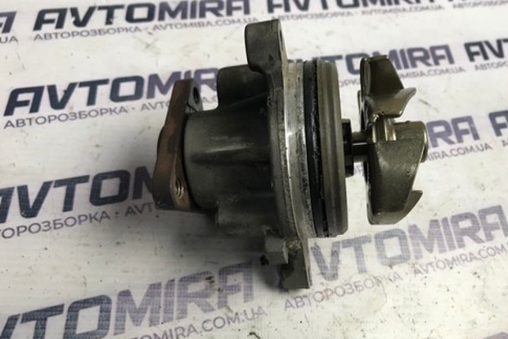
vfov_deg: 43.5
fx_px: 423
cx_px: 258
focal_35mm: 30
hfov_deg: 61.9
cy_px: 188
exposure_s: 1/50
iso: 25
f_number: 1.8
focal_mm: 3.99
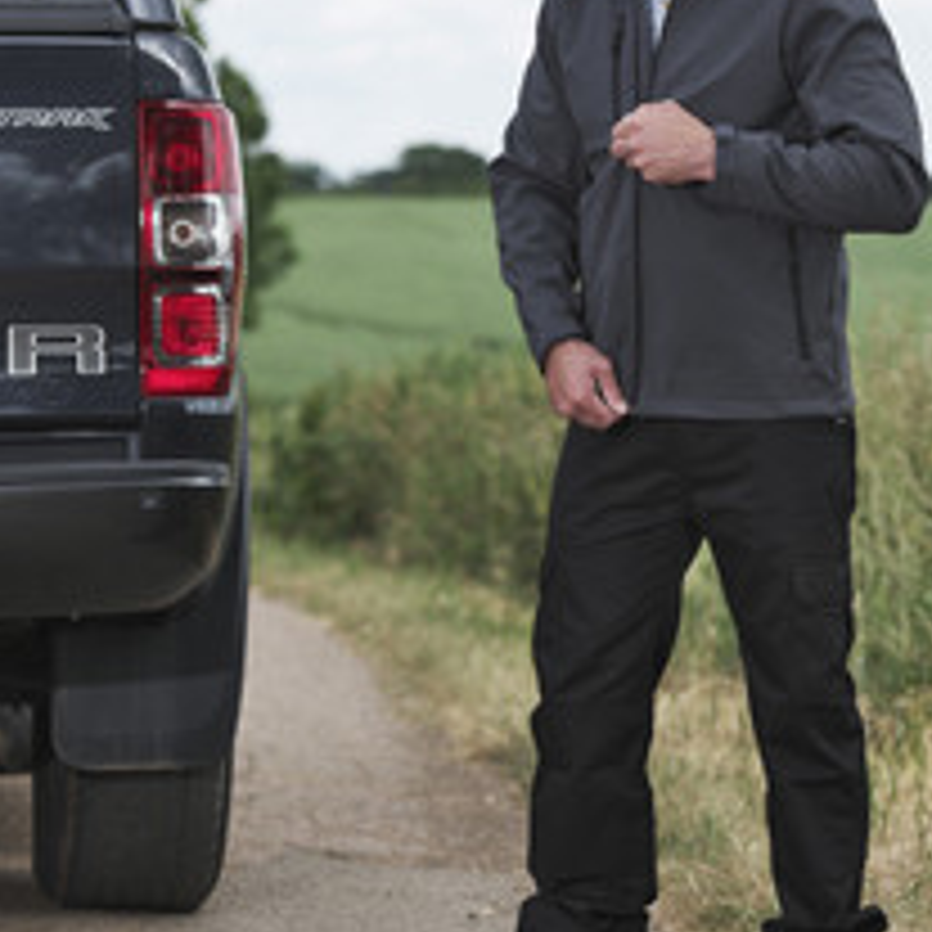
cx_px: 673
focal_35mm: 209
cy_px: 270
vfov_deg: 8.4
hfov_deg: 8.4
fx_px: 6366
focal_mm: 102
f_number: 4.5
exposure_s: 1/500
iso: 100
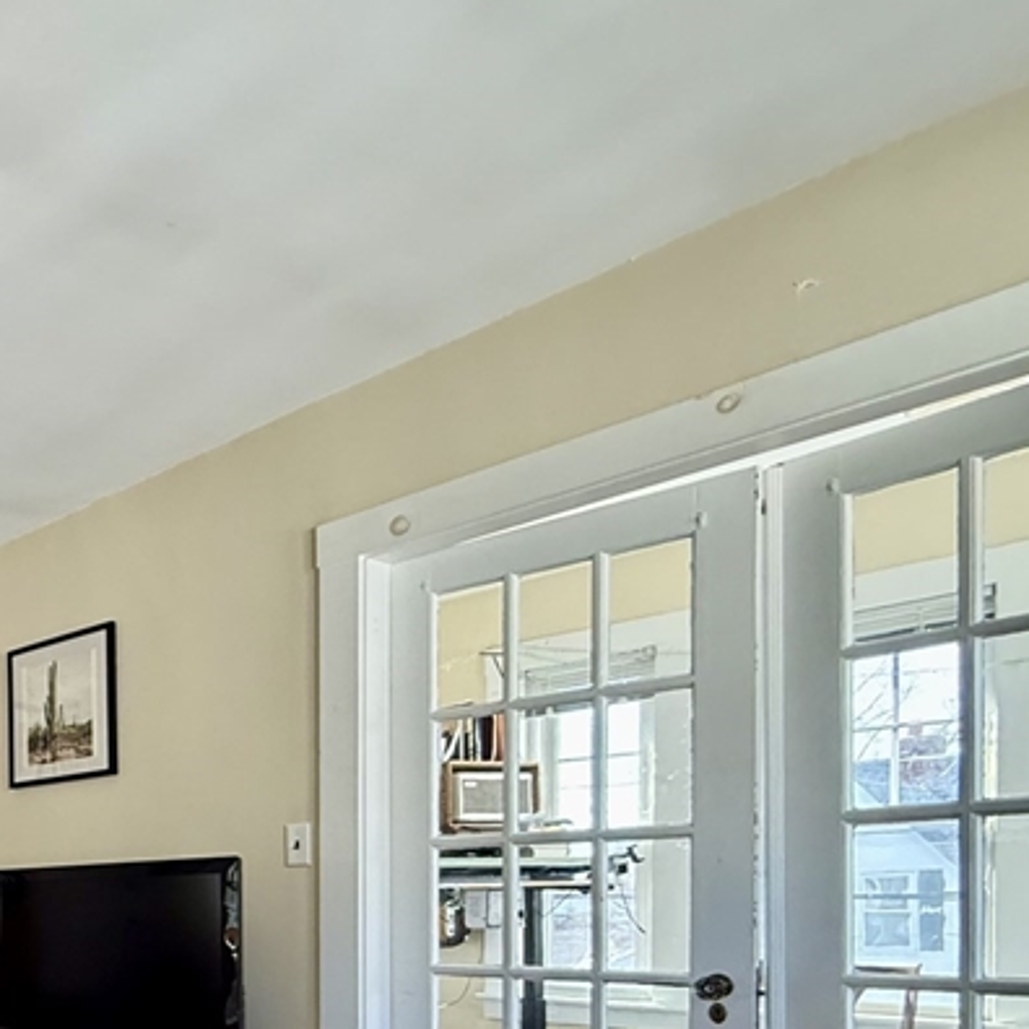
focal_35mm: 32
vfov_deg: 46.2
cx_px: -213
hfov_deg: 37.9
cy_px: 925
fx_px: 1076
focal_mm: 2.22
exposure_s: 1/96
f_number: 2.2
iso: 320
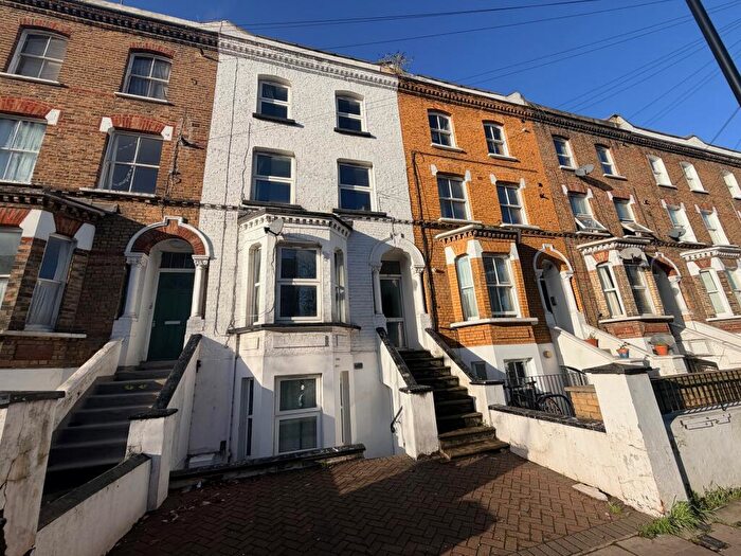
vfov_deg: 85.7
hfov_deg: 102.1
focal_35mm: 14
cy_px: 278
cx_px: 370
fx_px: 300
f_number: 2.2
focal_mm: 2.22
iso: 25
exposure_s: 1/770
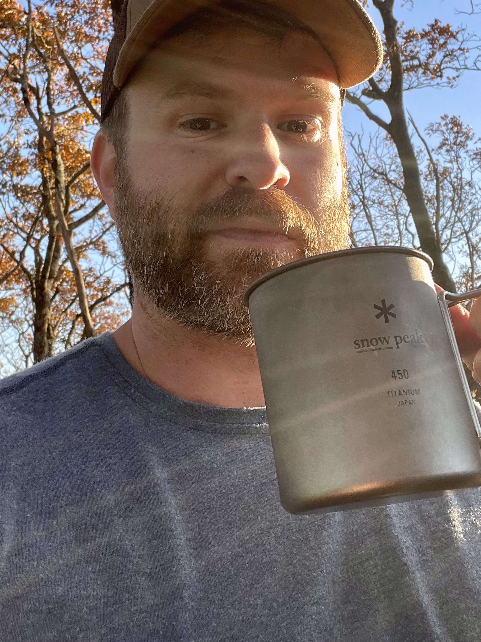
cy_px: 216
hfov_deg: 35.9
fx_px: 741
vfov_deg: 46.1
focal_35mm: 40
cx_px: 203
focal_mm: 2.71
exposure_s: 1/121
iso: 25
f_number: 2.2
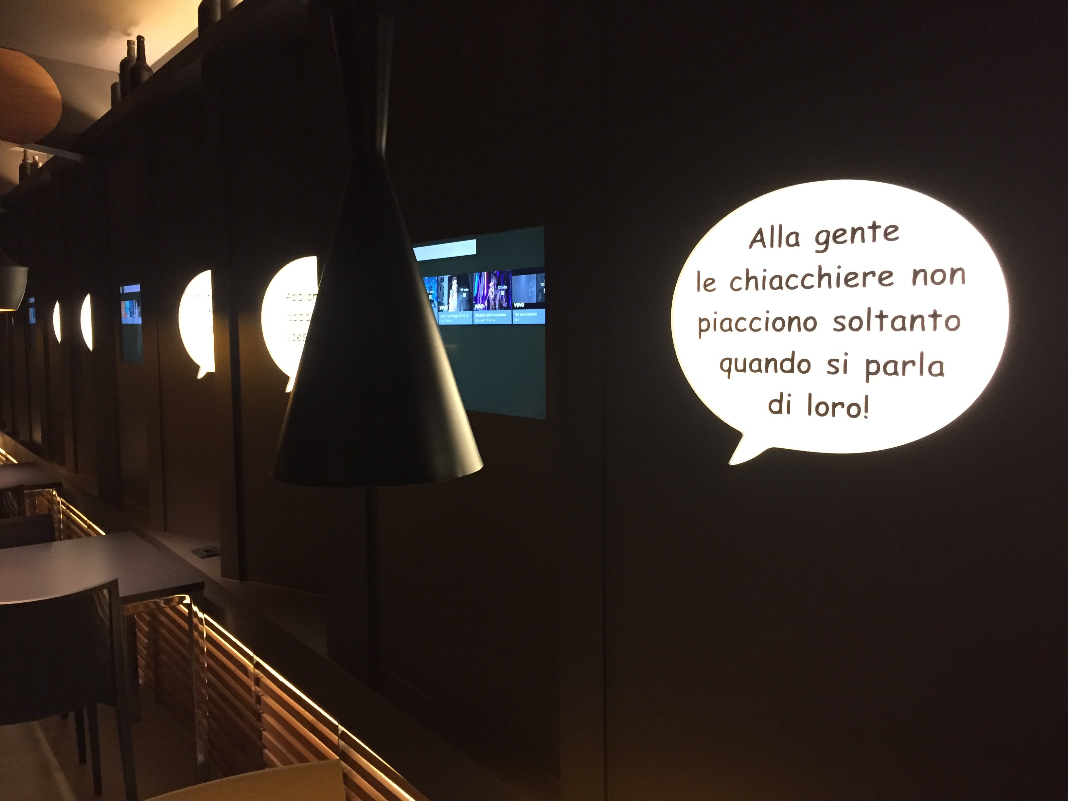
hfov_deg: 61.7
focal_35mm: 29
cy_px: 400
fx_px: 895
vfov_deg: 48.2
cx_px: 534
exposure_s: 1/25
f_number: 2.2
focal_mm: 4.15
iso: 250
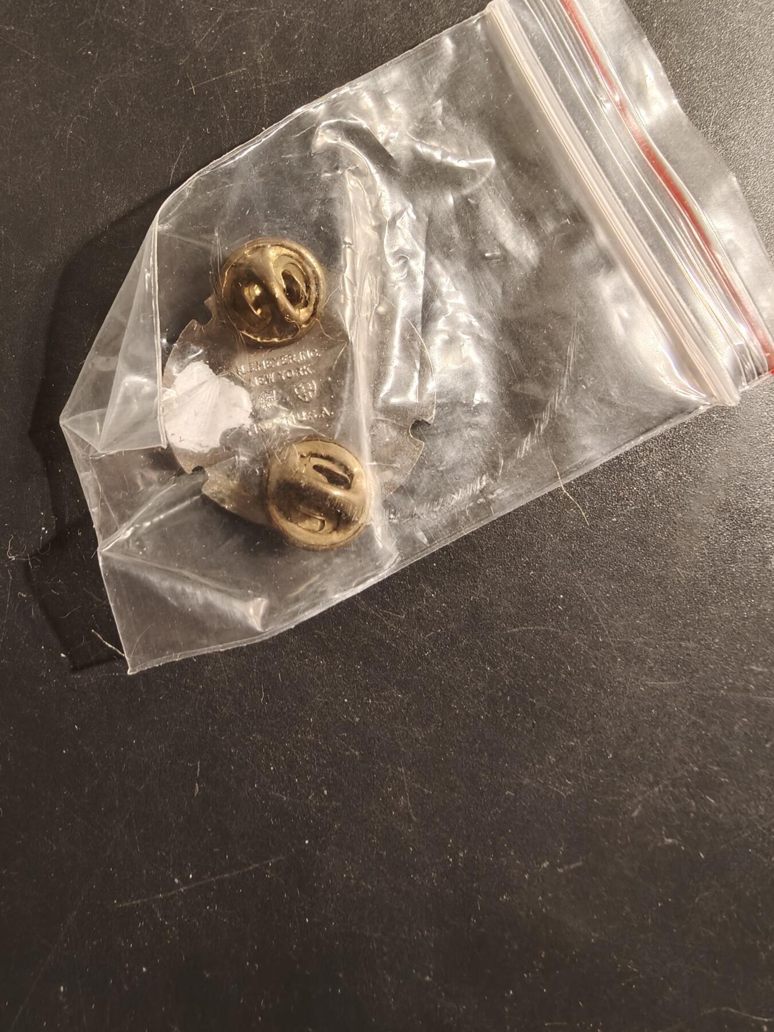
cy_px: 516
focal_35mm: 23
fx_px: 686
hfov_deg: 58.9
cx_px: 387
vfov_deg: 73.9
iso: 250
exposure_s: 1/50
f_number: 2
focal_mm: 2.32
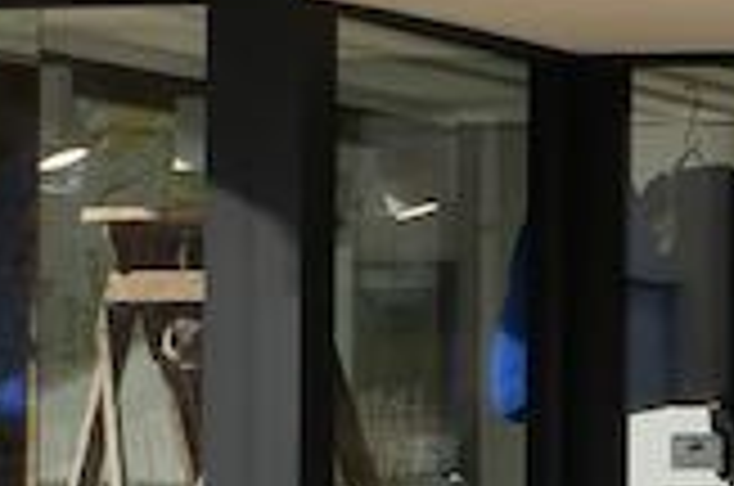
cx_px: 1837
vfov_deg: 5.2
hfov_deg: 7.3
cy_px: 238
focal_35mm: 261
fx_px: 5311
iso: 200
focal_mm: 17
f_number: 7.1
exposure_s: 1/400
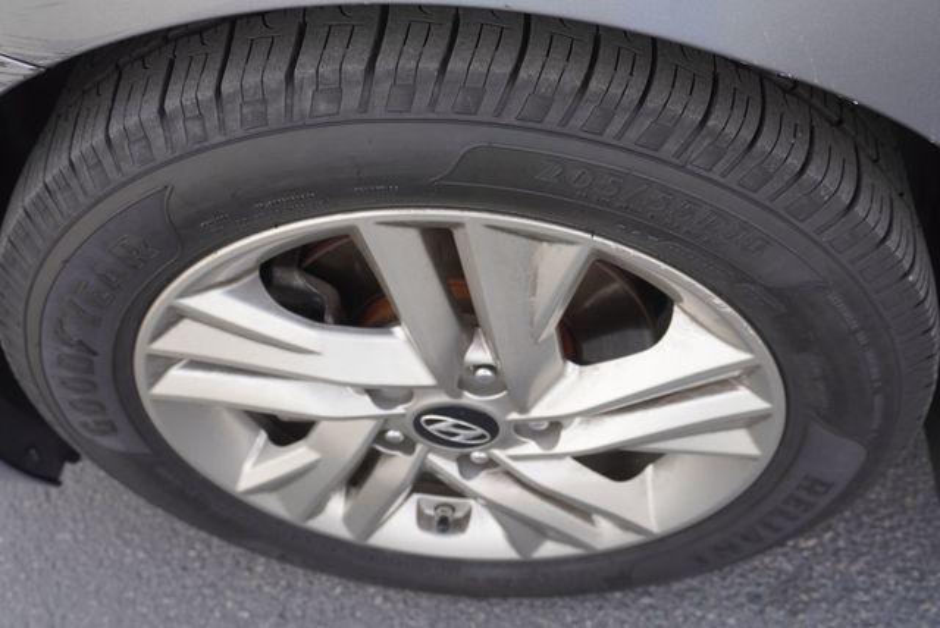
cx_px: 470
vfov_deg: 38.4
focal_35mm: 34
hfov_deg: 55.1
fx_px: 902
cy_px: 314
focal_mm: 23
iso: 100
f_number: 5
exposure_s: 1/80
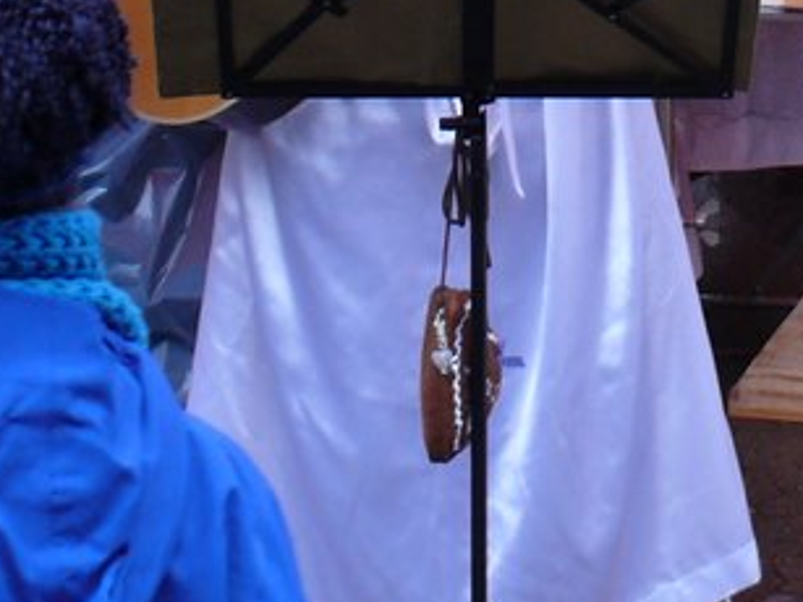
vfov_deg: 9.8
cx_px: 651
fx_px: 3385
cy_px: -322
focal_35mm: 146
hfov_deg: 13.5
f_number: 2.8
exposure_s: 1/30
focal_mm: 7.4
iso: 100
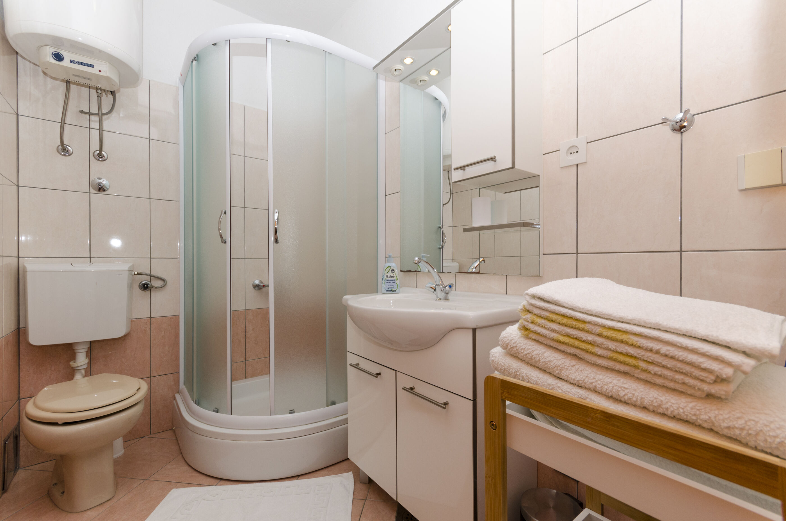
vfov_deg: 77.1
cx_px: 393
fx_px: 327
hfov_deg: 100.5
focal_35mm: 15
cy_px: 260
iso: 320
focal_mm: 10
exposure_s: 1/200
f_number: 8
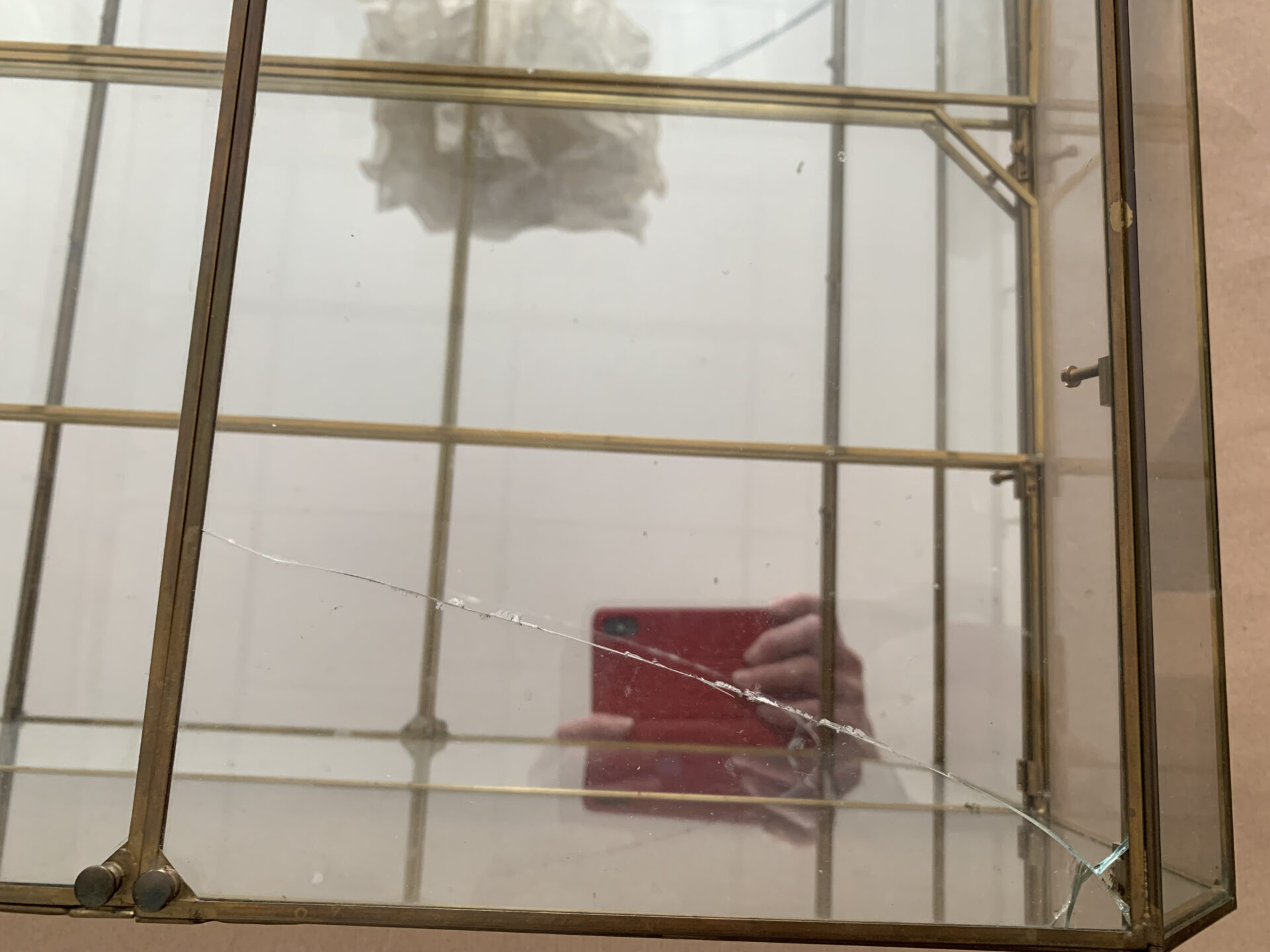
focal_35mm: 26
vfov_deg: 53.1
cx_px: 635
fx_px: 954
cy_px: 476
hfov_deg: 67.3
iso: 250
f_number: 1.8
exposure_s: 1/60
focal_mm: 4.25
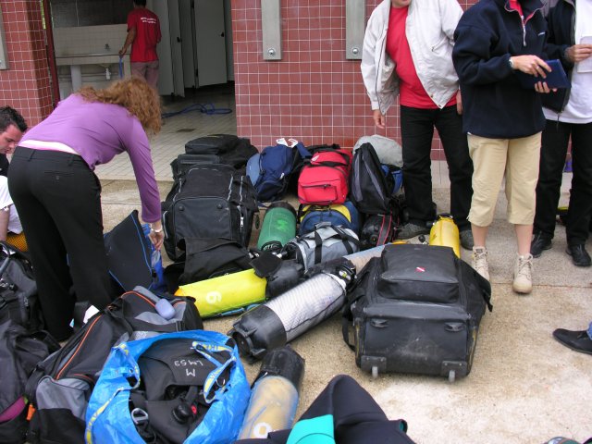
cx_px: 296
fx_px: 599
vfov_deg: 40.7
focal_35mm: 35
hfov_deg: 52.6
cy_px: 222
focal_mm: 8.9
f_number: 3.6
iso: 50
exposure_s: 1/65.8
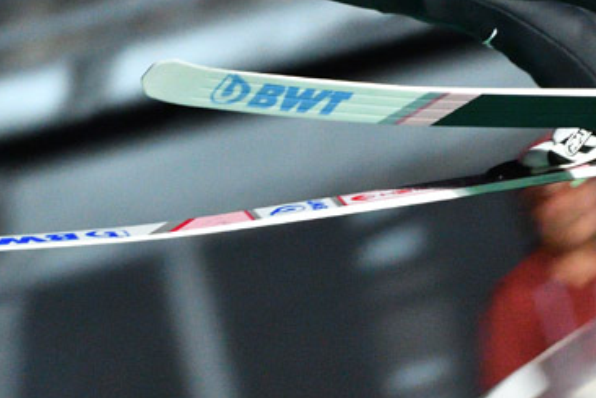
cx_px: 375
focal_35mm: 1966
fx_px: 32546
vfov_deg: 0.7
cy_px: 36
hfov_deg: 1.0
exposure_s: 1/400
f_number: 4
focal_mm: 500
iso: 2500
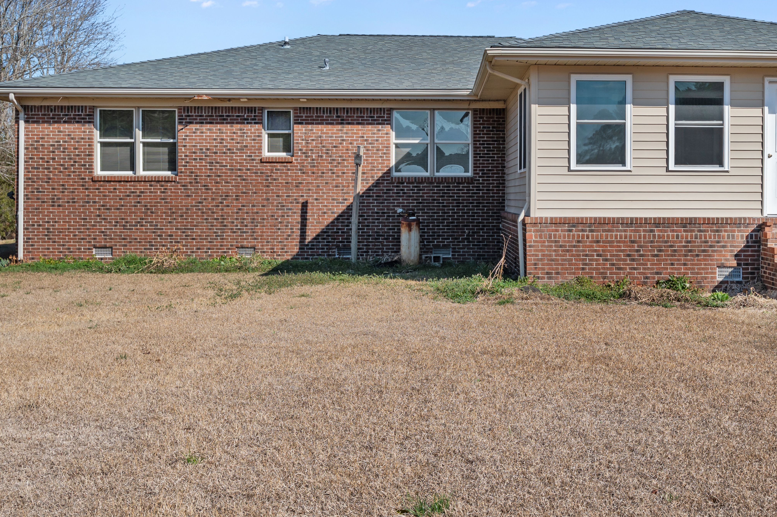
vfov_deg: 27.7
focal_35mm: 48
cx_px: 485
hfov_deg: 40.9
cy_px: 137
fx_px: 1035
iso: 250
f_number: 8
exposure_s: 1/1000
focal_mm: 32
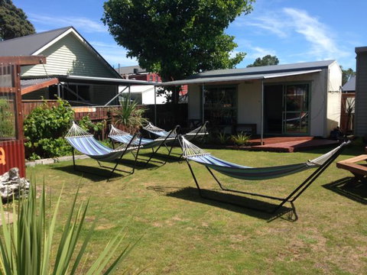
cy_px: 138
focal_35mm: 33
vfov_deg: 42.9
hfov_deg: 55.4
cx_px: 184
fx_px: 350
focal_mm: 4.12
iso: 50
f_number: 2.4
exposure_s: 1/985
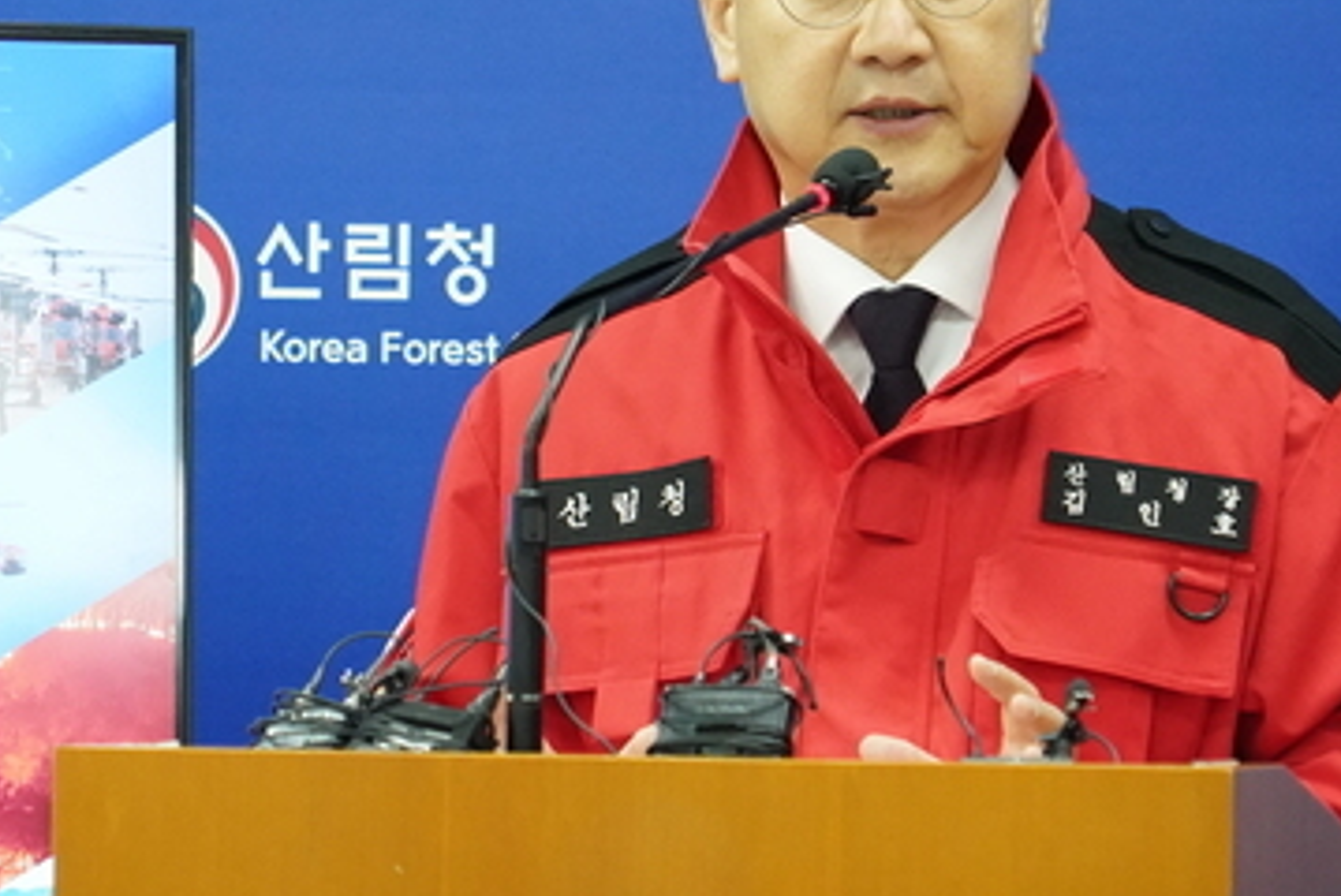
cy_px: 327
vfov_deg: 3.6
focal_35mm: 383
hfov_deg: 5.4
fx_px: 14278
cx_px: 654
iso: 10000
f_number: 6.3
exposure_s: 1/250
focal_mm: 219
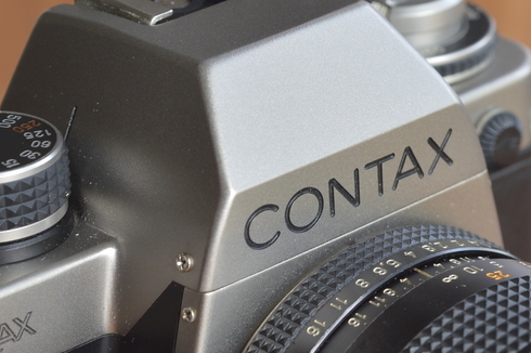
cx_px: 375
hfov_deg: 13.9
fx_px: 2167
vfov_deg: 9.3
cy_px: 346
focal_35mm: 147
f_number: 8
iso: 400
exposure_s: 1/60
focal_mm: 60
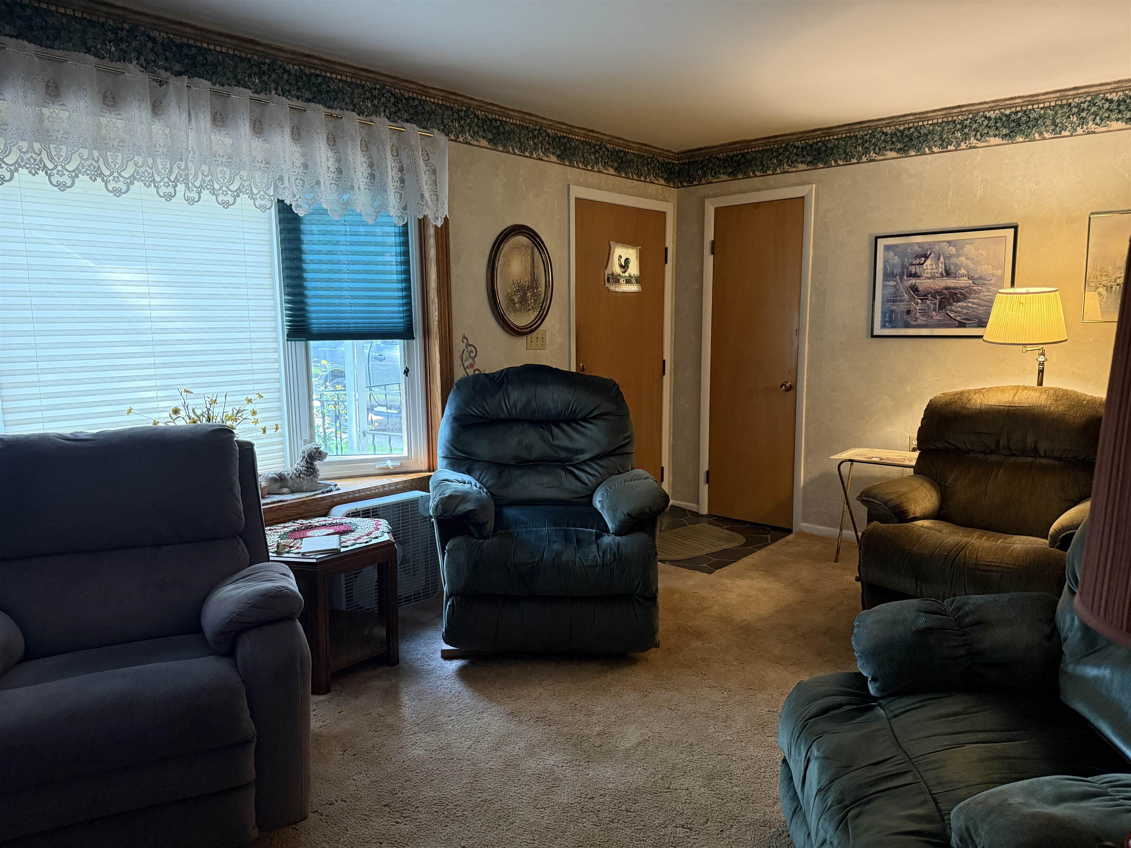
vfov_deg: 56.8
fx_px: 784
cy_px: 424
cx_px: 566
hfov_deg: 71.6
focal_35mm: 24
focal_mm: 6.76
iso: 500
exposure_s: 1/60
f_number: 1.78
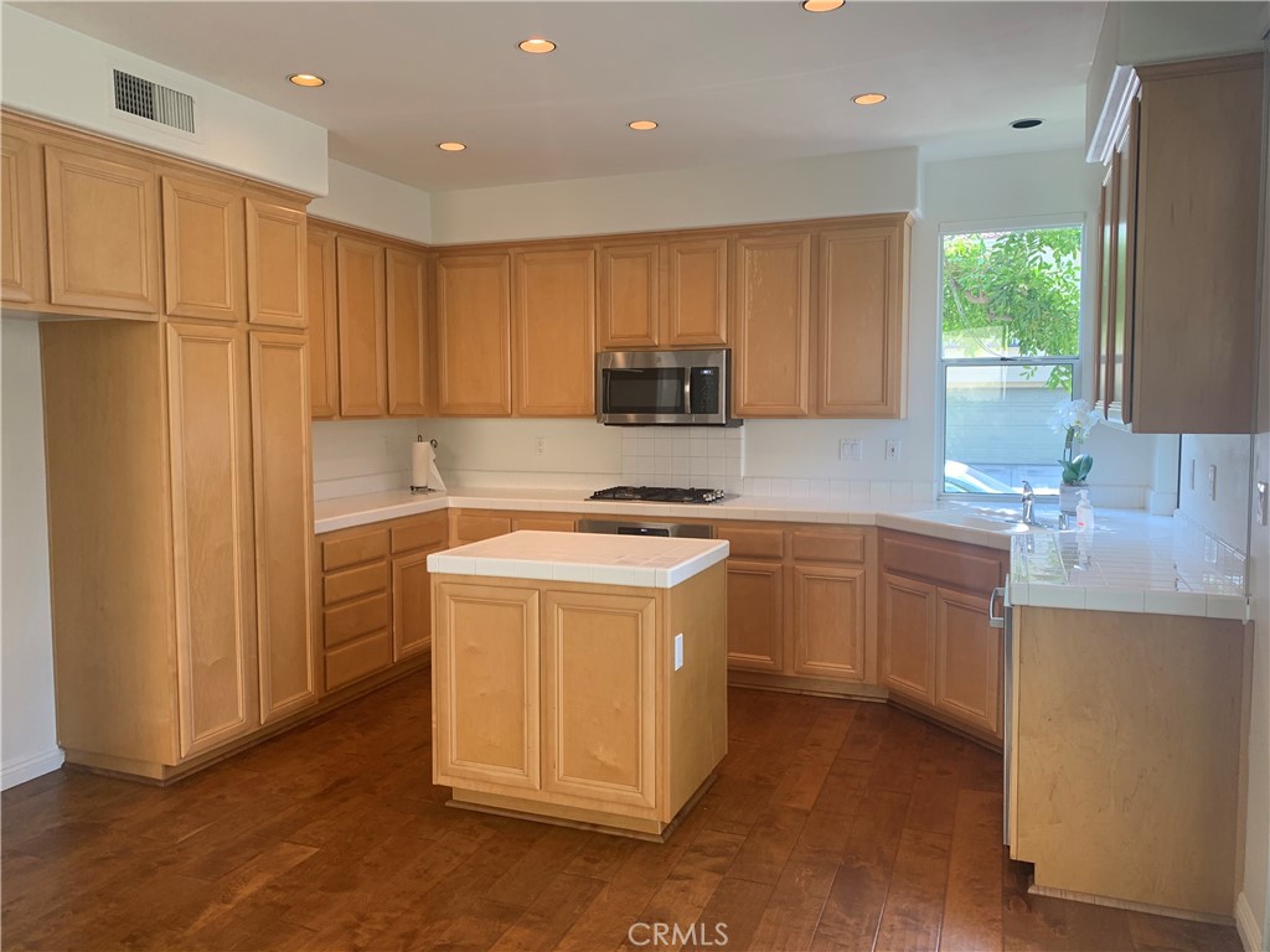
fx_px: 954
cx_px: 635
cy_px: 476
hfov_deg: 67.3
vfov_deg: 53.1
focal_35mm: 26
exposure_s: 1/121
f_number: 1.8
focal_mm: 4.25
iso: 80
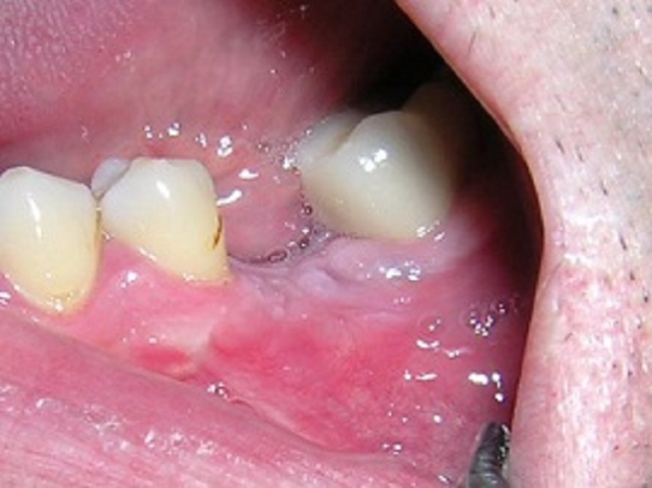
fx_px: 677
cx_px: 326
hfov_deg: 51.4
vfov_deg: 39.6
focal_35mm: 36
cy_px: 244
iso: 100
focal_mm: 4.7
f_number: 5.2
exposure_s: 1/60.1
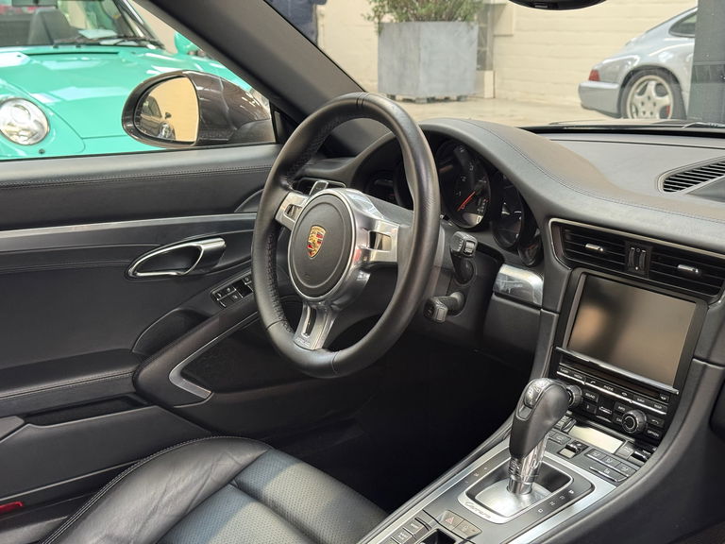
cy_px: 272
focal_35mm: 48
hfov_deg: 39.7
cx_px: 362
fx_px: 1005
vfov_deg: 30.3
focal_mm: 6.76
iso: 250
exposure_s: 1/50
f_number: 1.78
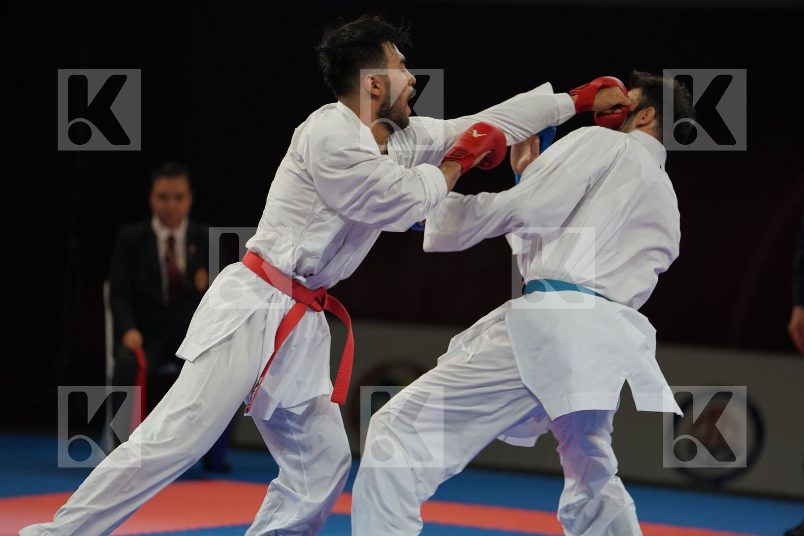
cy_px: 268
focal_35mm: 200
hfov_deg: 10.3
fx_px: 4466
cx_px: 402
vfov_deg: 6.9
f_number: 2.8
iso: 1250
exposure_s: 1/1000
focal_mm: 200
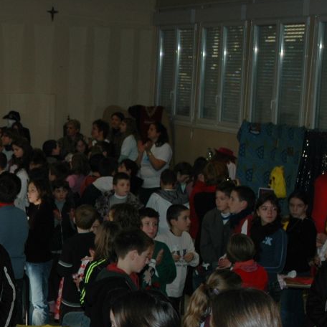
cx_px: -80
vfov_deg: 15.3
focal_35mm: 113
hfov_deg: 14.8
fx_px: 1212
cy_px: 258
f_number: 4
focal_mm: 27
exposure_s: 1/60
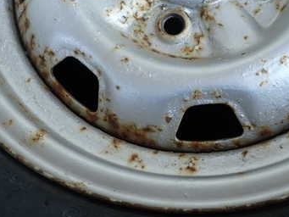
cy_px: 86
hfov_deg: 42.2
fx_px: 367
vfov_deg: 32.8
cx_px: 198
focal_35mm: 44
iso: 125
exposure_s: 1/125
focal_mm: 4.5
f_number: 2
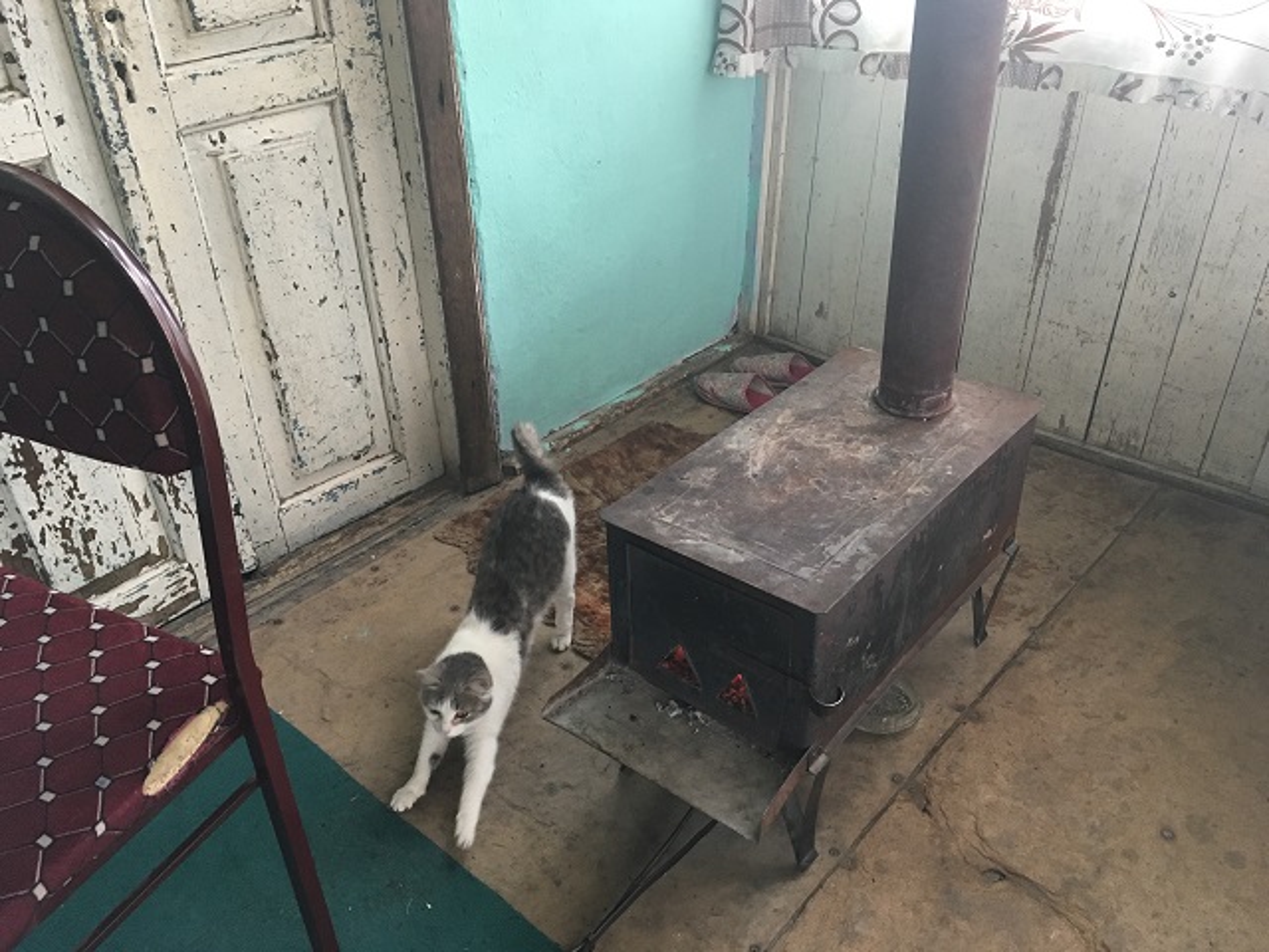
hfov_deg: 61.7
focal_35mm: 29
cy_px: 476
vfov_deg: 48.2
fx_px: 1063
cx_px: 634
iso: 160
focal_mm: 4.15
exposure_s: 1/33
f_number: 2.2
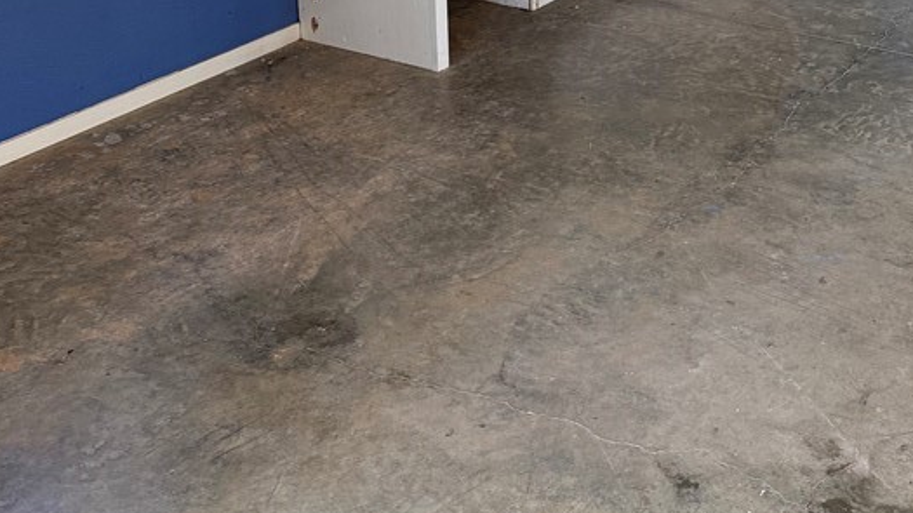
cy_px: -268
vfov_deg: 20.1
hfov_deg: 39.9
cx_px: 631
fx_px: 1234
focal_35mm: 51
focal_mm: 6.76
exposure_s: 1/202
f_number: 1.78
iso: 200
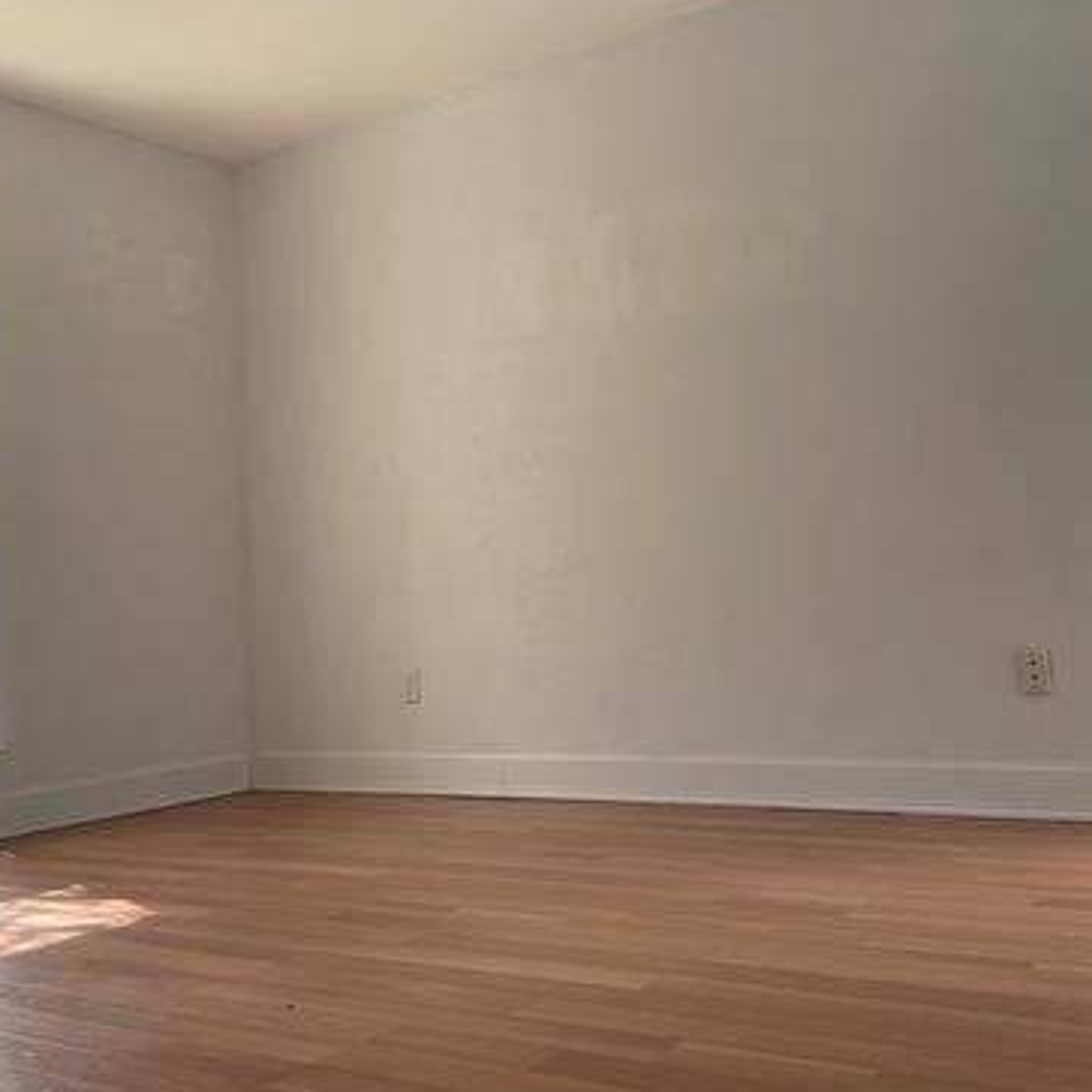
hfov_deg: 43.9
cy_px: 439
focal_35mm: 38
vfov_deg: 43.6
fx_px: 1356
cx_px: 548
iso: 32
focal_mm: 4.2
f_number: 1.6
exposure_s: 1/217
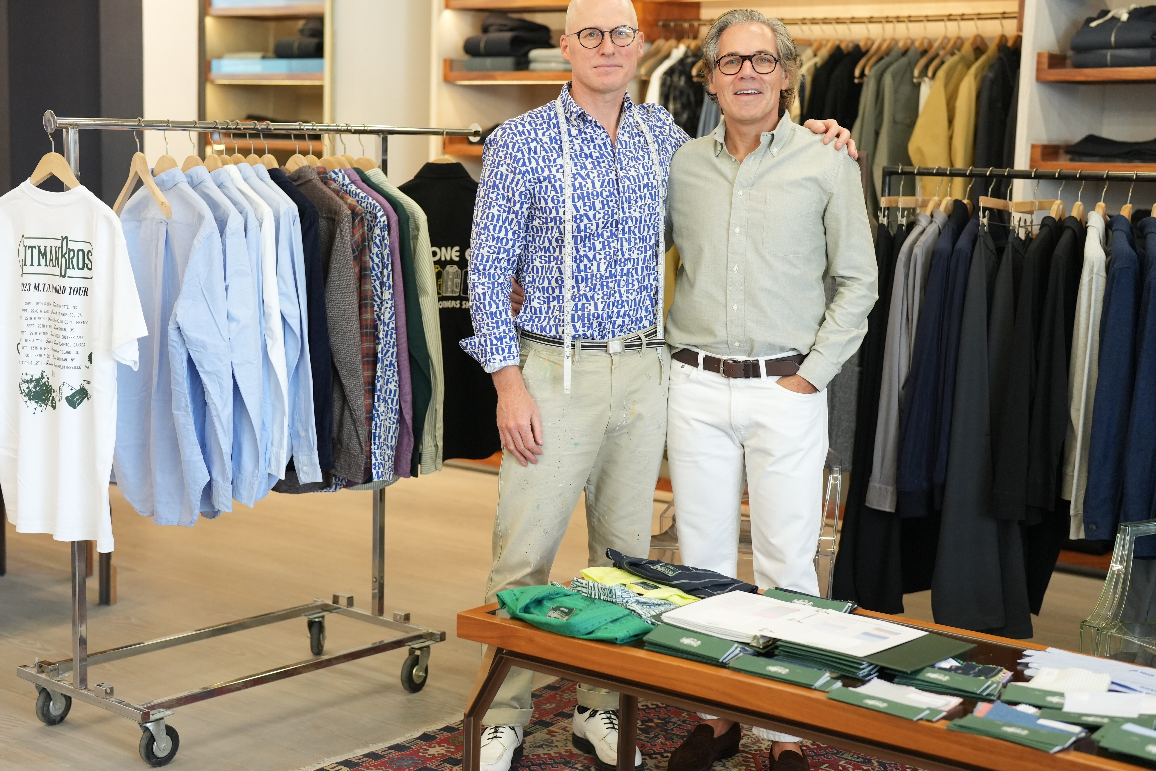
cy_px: 392
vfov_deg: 23.4
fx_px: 1862
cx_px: 526
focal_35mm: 58
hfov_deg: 34.5
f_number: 2.2
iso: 2000
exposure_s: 1/640
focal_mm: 50
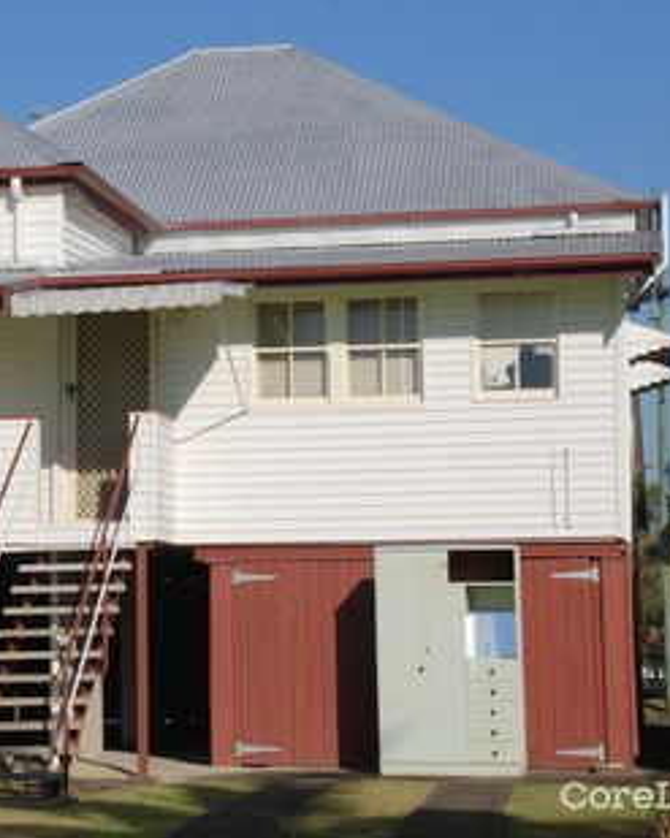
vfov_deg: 18.0
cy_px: 416
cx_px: 152
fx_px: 2653
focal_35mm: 107
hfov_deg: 14.3
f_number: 10
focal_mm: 50
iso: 100
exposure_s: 1/400
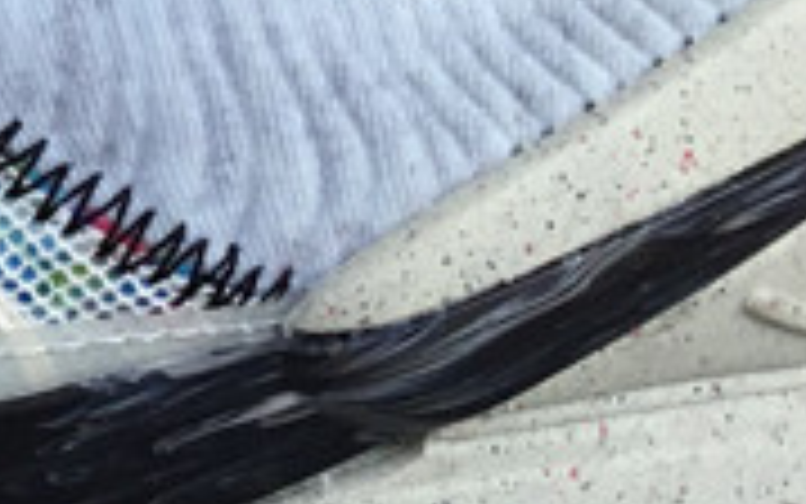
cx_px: -675
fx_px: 3626
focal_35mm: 165
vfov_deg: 8.0
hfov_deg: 11.7
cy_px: 200
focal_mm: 3.3
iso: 25
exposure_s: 1/590
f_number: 2.4
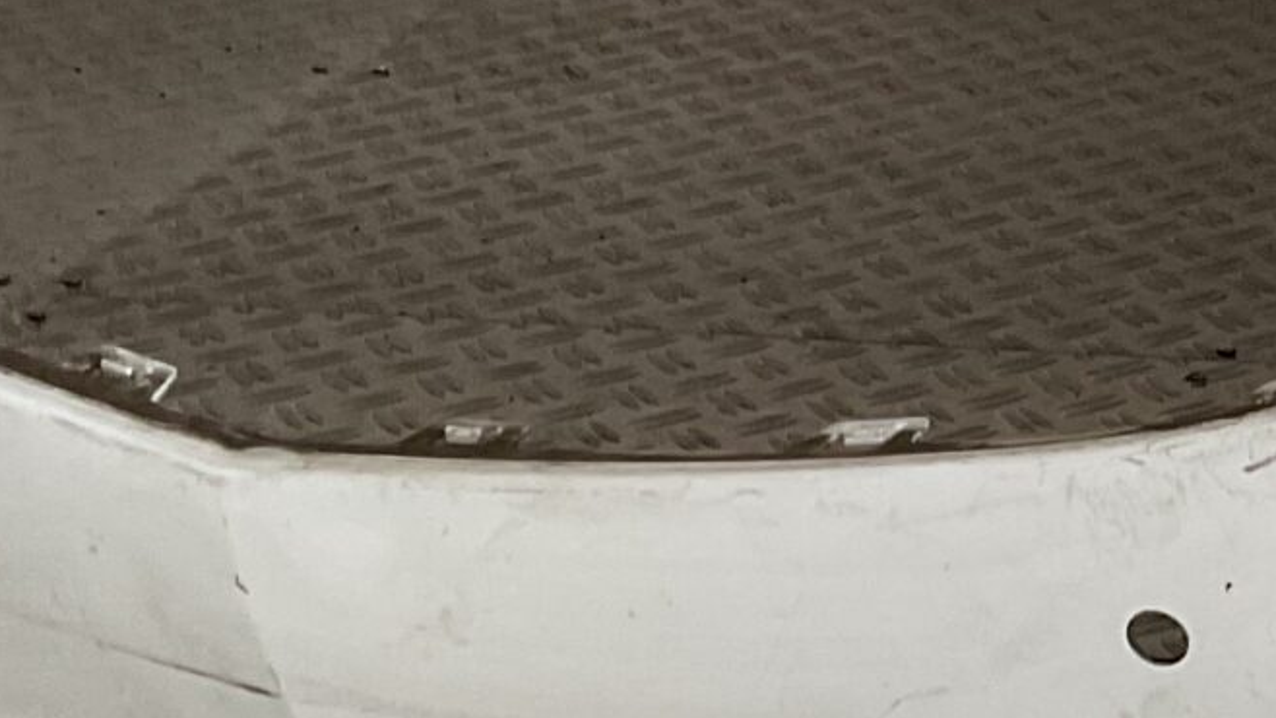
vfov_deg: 9.8
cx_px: 1621
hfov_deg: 16.5
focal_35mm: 123
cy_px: 487
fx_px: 4161
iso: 50
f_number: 1.8
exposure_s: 1/100
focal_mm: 3
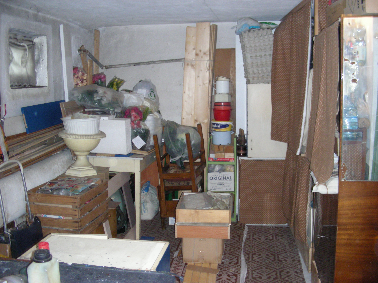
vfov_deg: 37.7
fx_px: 415
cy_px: 142
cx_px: 189
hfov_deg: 49.0
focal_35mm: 38
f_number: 3.5
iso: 235
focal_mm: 6.3
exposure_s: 1/60
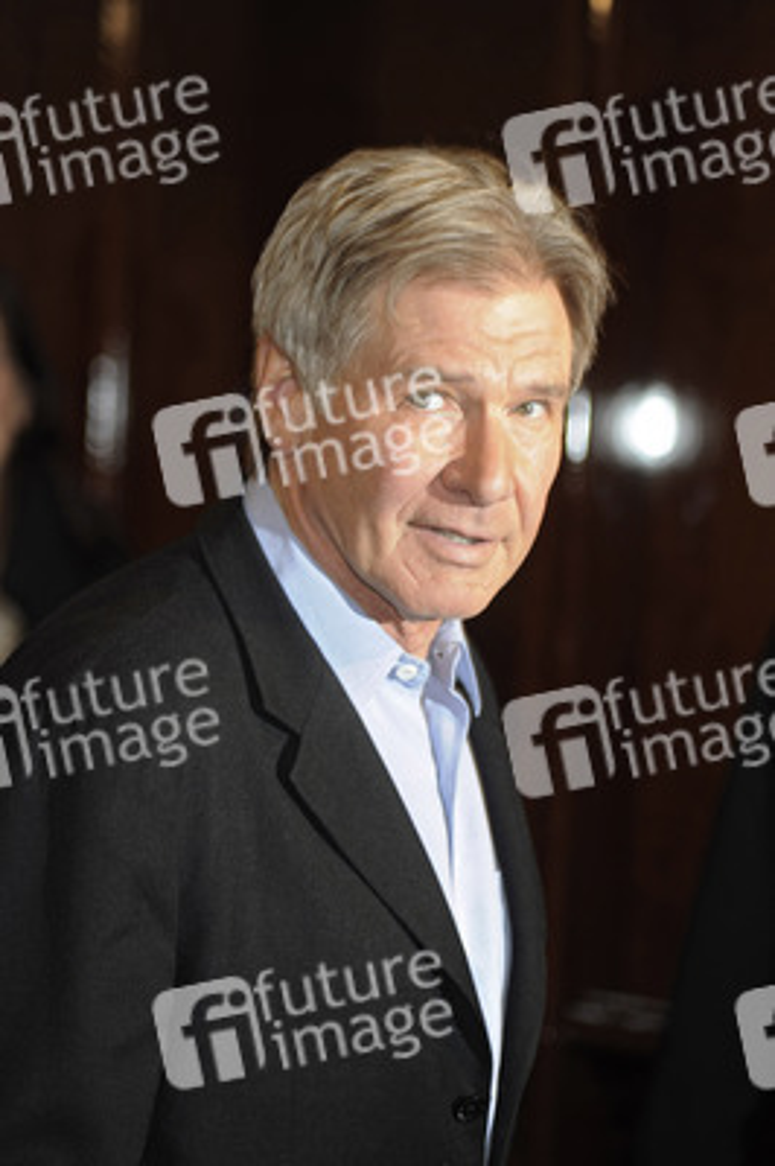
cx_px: 388
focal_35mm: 180
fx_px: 5822
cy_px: 583
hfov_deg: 7.6
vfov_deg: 11.4
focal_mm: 180
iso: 800
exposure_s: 1/125
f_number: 5
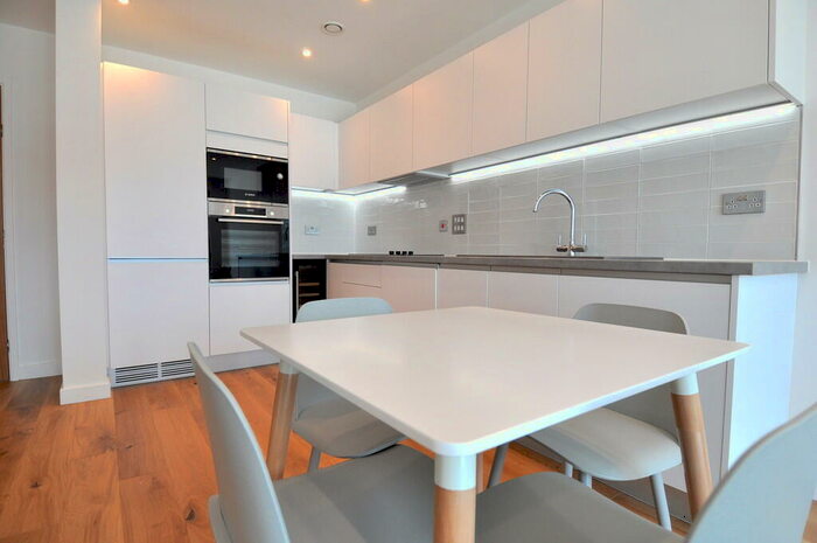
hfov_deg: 90.1
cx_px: 408
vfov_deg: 67.3
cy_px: 272
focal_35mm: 18
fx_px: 408
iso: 400
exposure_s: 1/125
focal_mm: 12
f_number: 5.6
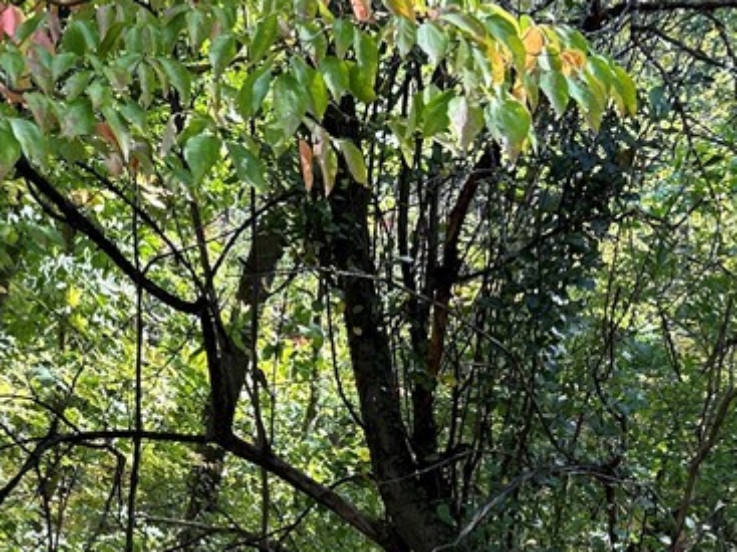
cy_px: 478
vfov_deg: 21.5
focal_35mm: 67
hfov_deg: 28.6
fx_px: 1426
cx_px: 191
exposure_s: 1/276
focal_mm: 6.86
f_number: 1.78
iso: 80
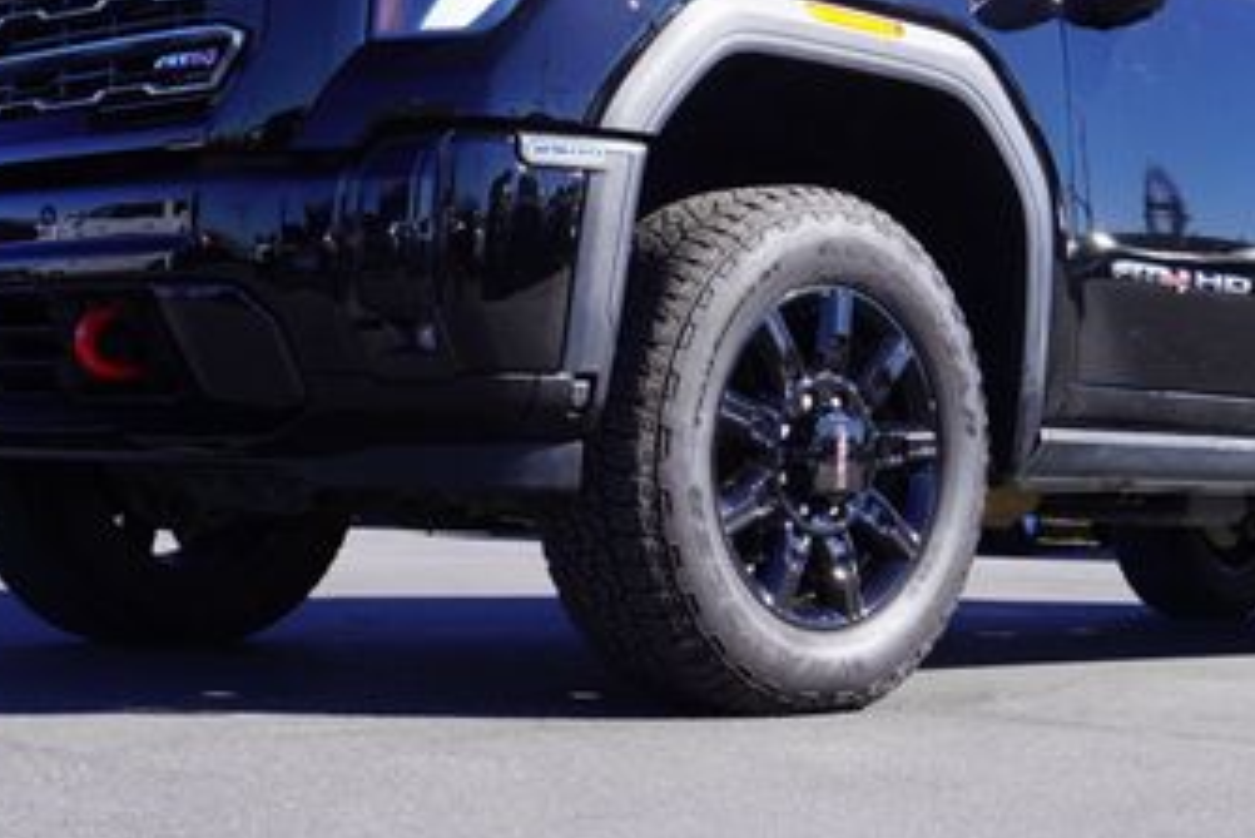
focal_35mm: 69
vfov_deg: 19.6
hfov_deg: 29.1
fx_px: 2406
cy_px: 173
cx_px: 785
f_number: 8
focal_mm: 24
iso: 100
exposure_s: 1/100
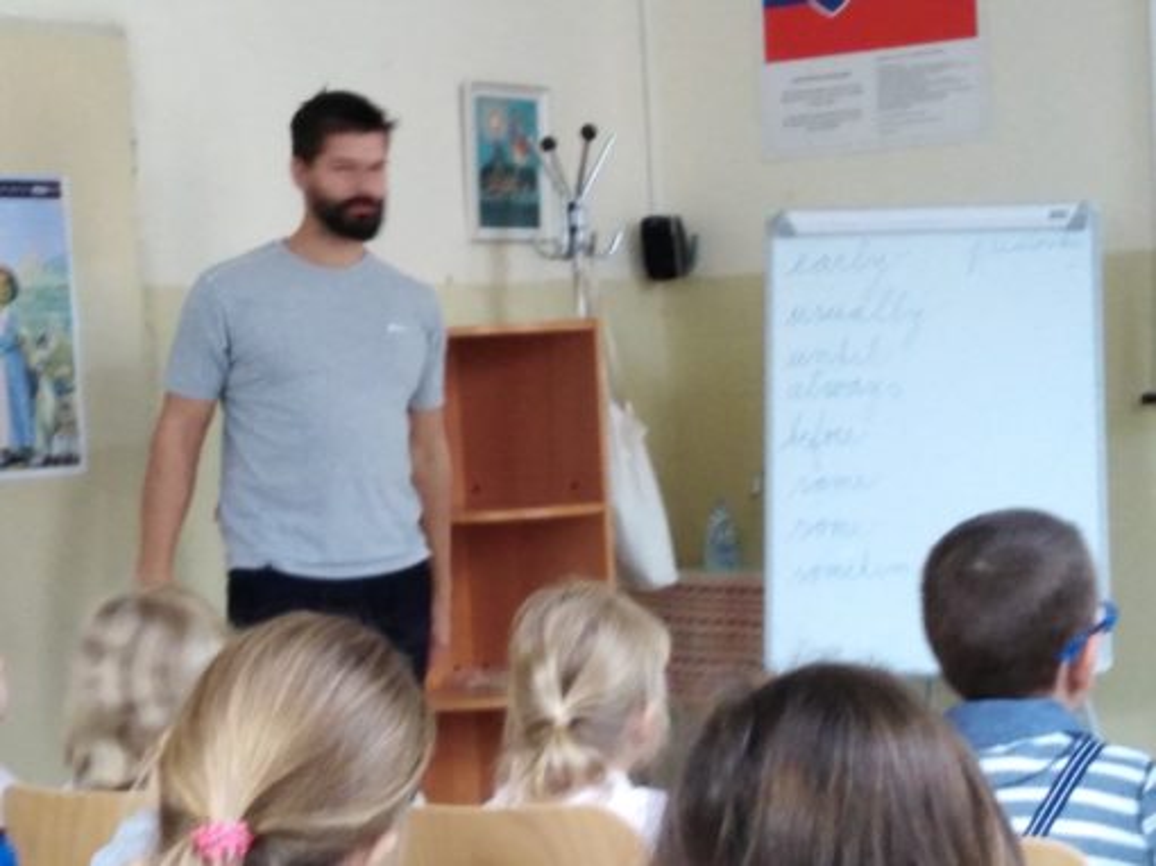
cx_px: 578
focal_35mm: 26
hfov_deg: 67.3
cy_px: 433
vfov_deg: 53.0
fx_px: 868
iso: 461
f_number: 2.2
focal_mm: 3.46
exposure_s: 1/20
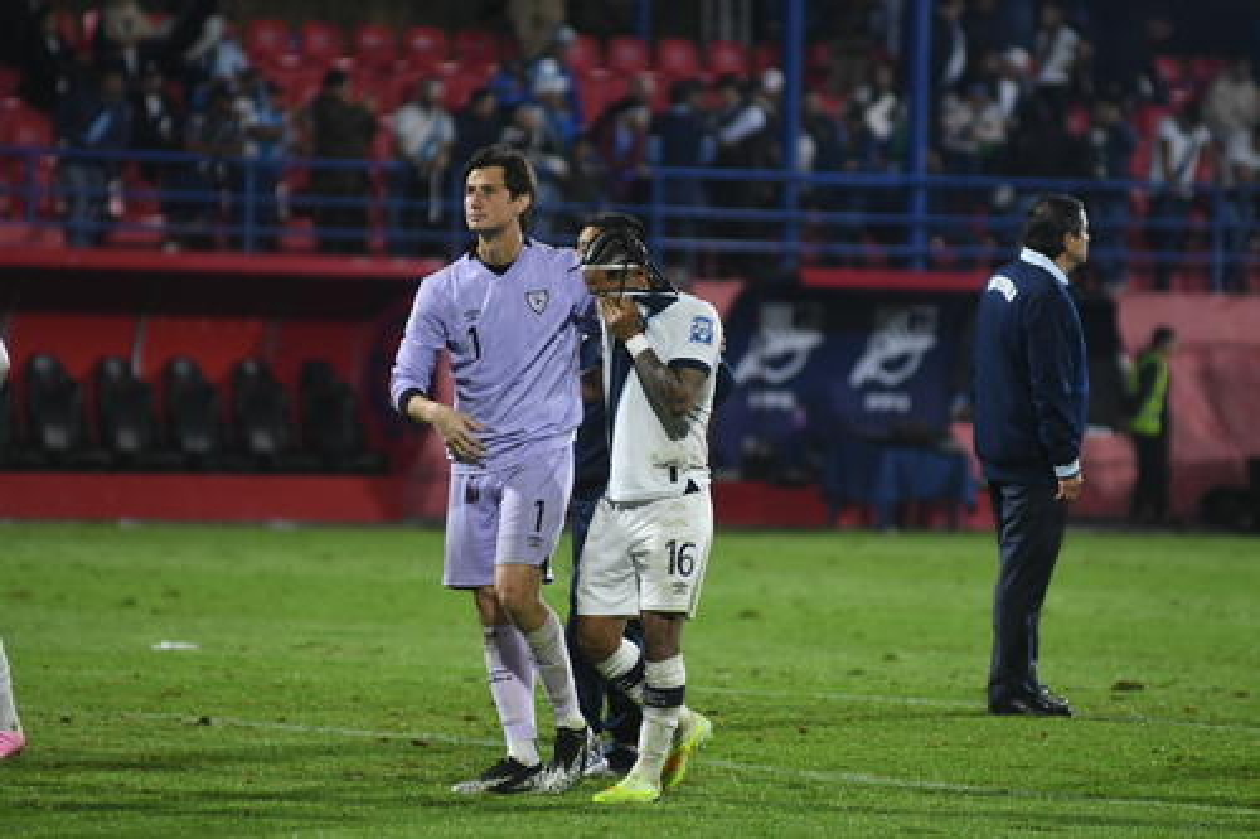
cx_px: 630
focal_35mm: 300
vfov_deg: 4.6
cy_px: 420
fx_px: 10496
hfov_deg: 6.9
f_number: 2.8
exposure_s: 1/1000
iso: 3200
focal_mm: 200
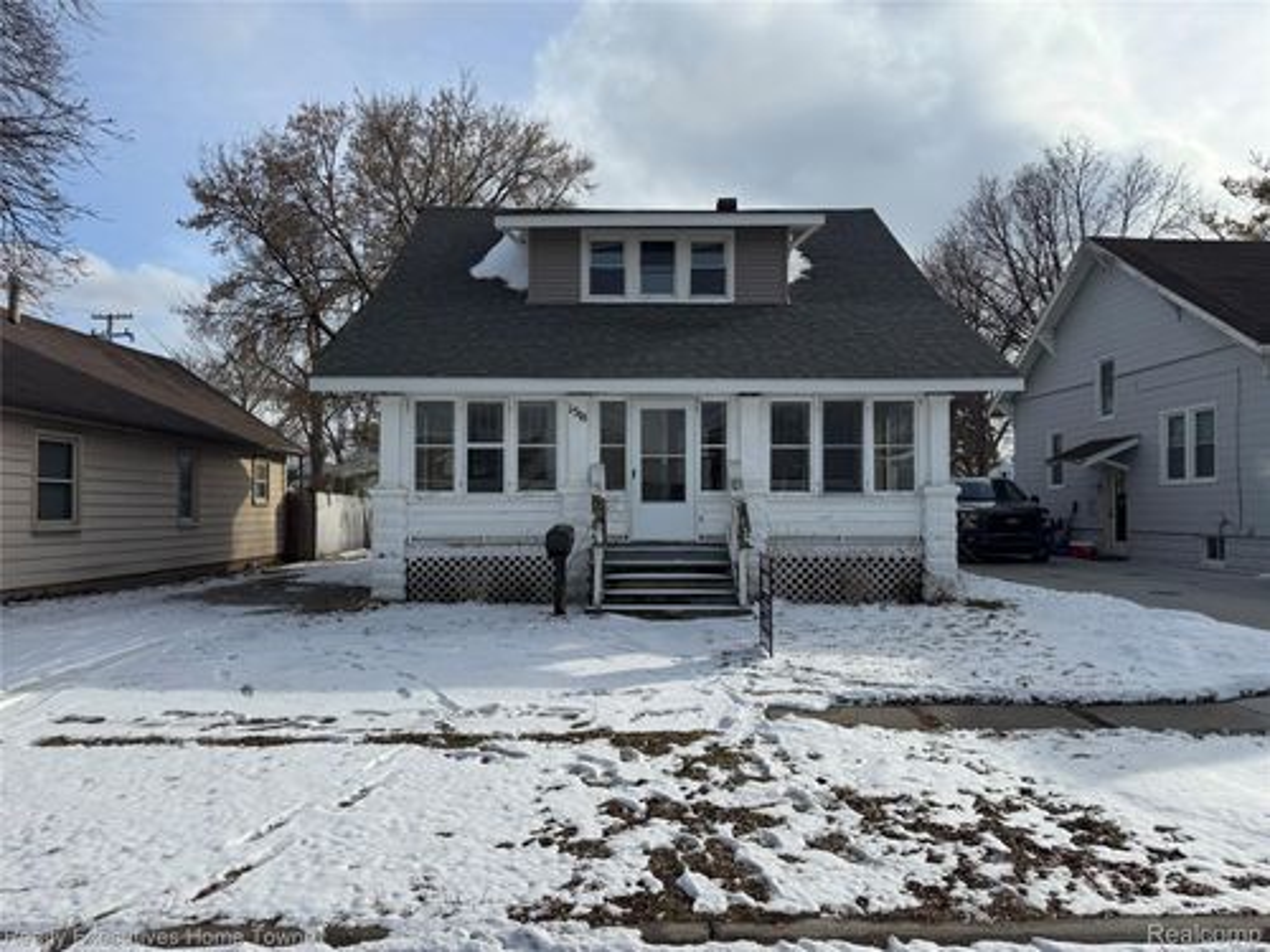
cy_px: 476
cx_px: 635
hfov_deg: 71.6
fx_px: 881
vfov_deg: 56.8
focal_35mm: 24
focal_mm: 6.76
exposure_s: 1/6410
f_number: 1.78
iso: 80
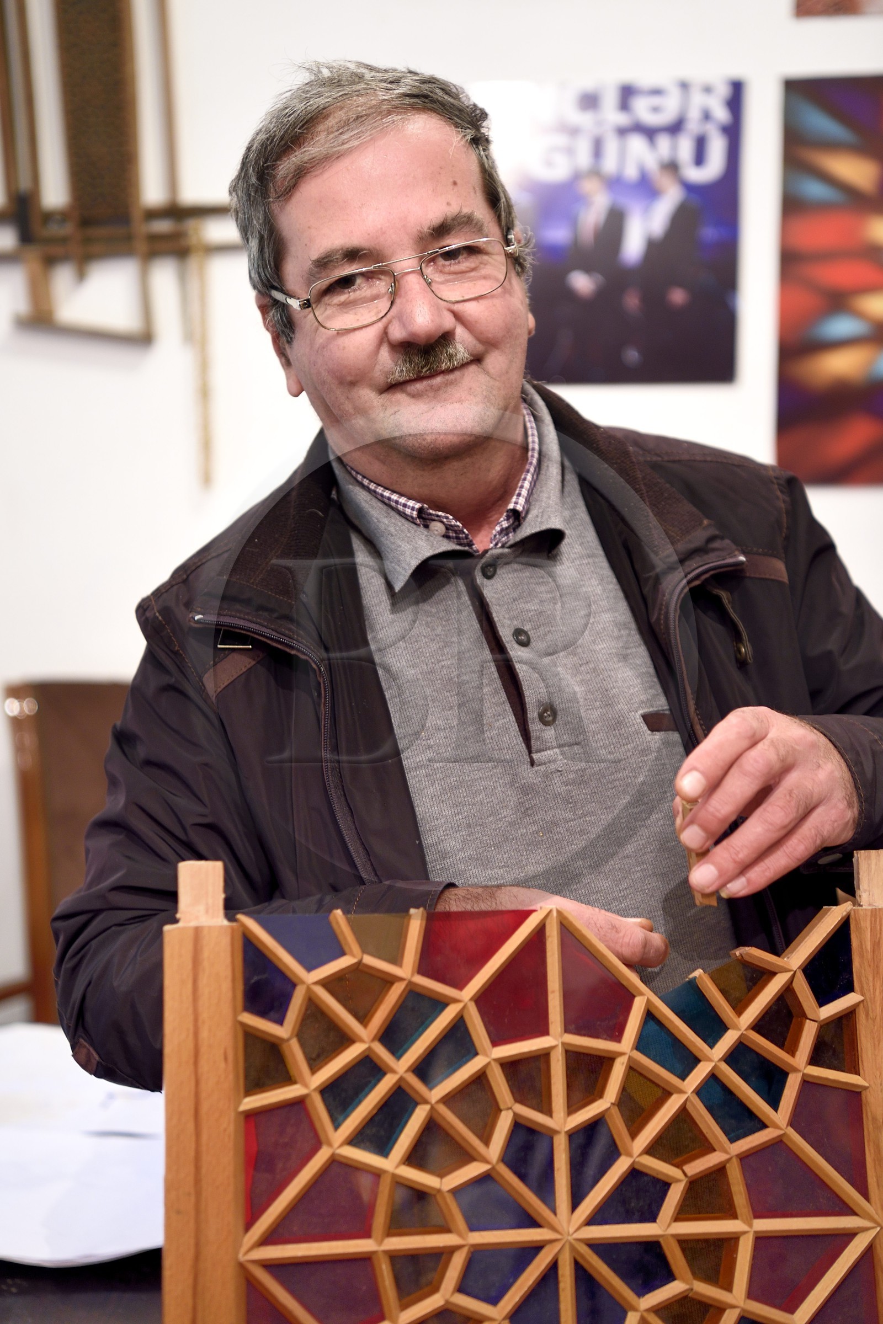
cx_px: 442
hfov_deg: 28.1
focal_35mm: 48
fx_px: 1766
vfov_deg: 41.1
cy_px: 662
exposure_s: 1/25
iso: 800
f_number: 3.2
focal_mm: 48
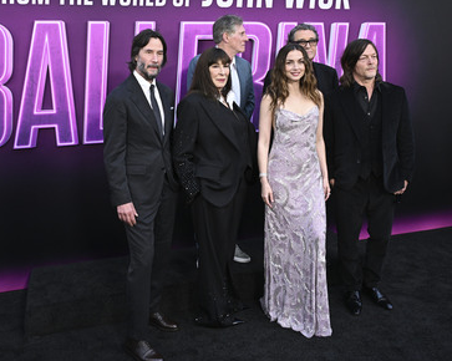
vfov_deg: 51.5
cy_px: 180
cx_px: 245
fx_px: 374
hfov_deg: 62.1
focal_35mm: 28
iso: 1600
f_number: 5
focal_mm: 24
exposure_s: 1/320
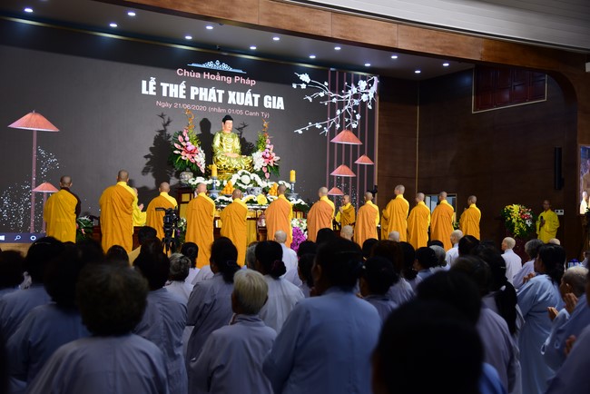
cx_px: 295
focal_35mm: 50
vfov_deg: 27.0
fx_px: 820
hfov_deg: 39.6
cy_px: 197
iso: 640
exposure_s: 1/100
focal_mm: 50
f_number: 4.5
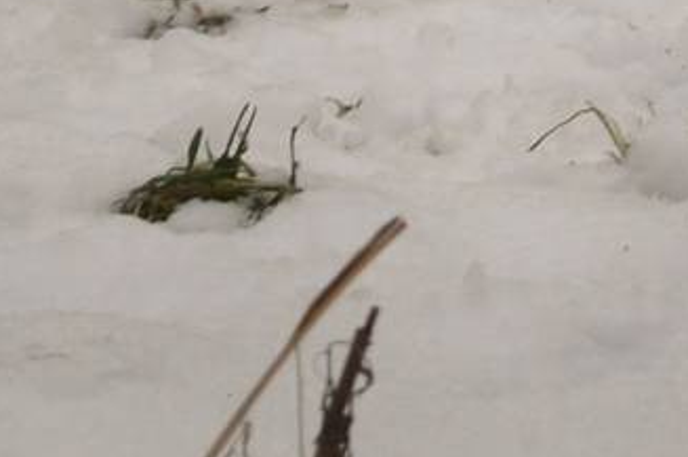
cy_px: -525
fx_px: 18919
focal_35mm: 991
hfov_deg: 2.1
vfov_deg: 1.4
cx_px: 1304
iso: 400
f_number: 9
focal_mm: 135
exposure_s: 1/125
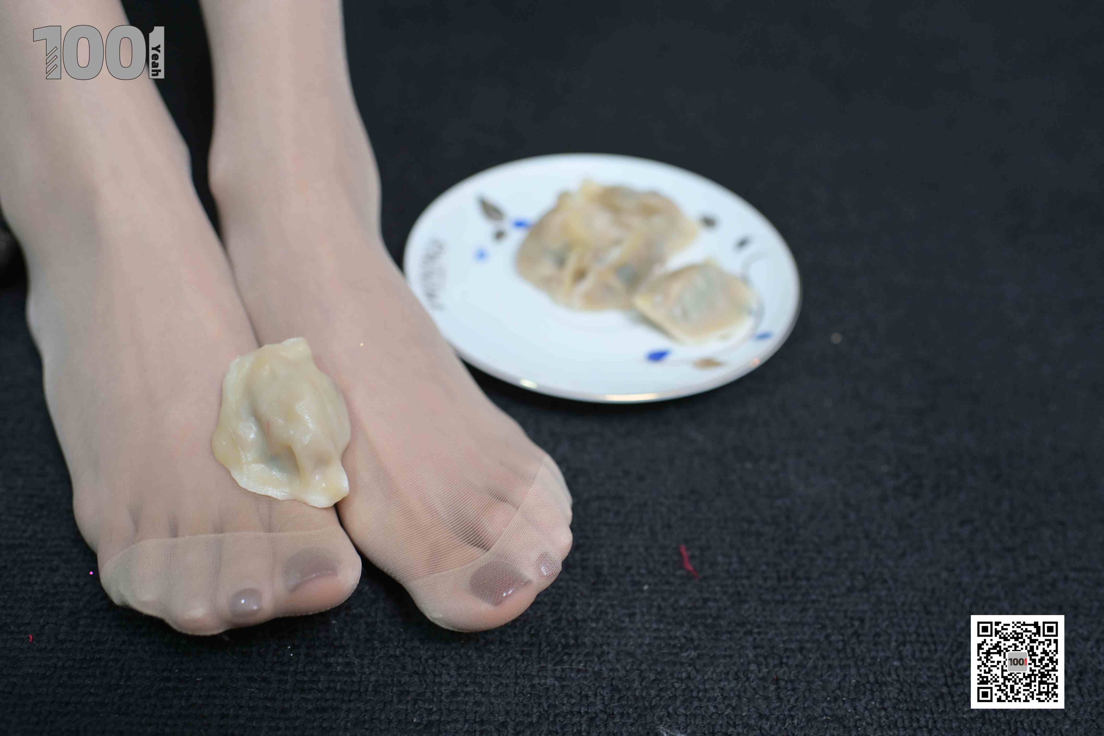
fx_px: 1073
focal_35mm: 35
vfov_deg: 37.9
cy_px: 368
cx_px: 552
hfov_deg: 54.4
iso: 800
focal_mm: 35
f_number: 3.5
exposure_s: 1/160
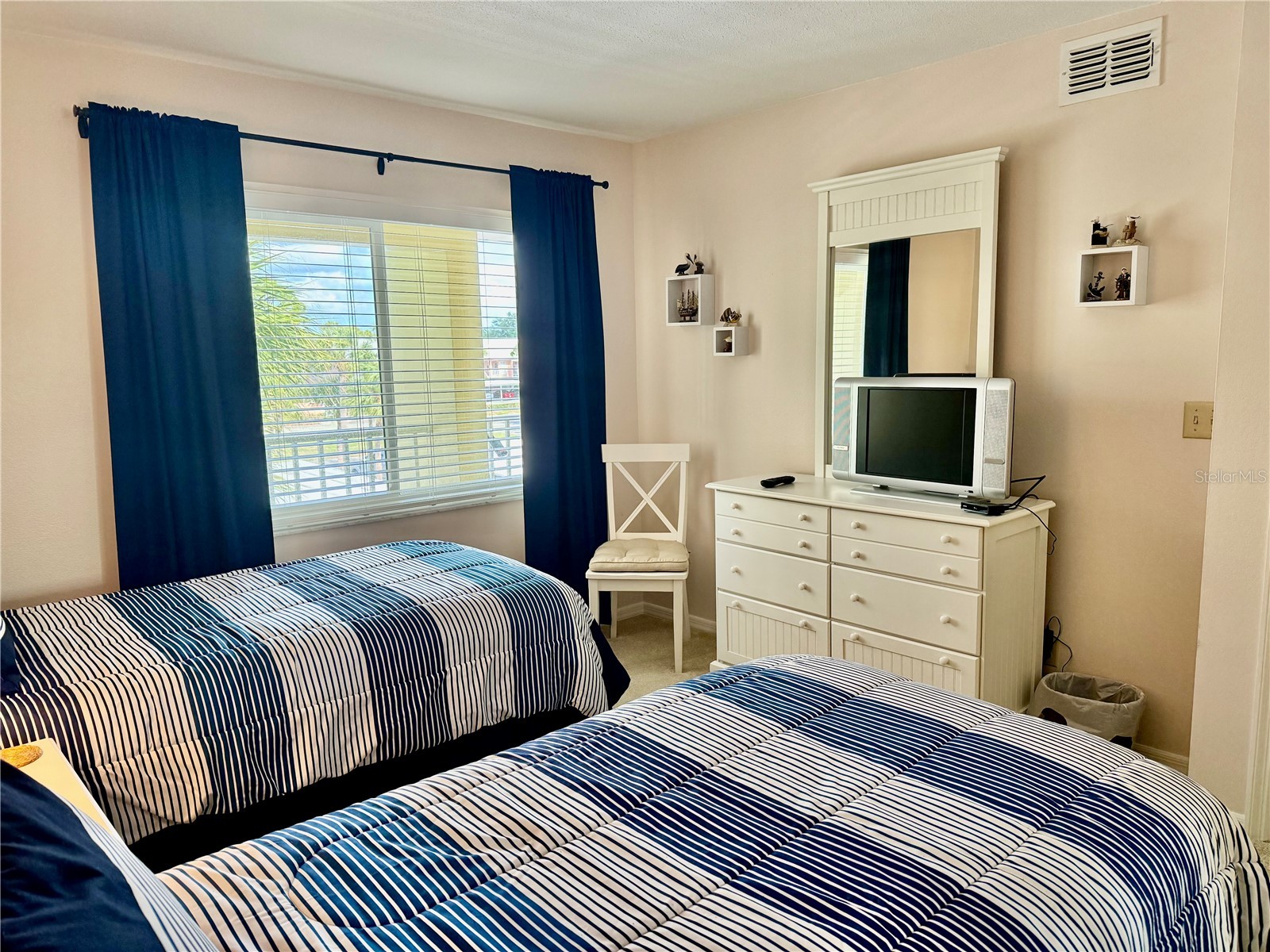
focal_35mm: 24
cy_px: 476
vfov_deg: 56.8
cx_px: 635
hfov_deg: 71.6
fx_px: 881
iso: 200
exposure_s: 1/186
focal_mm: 6.76
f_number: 1.78
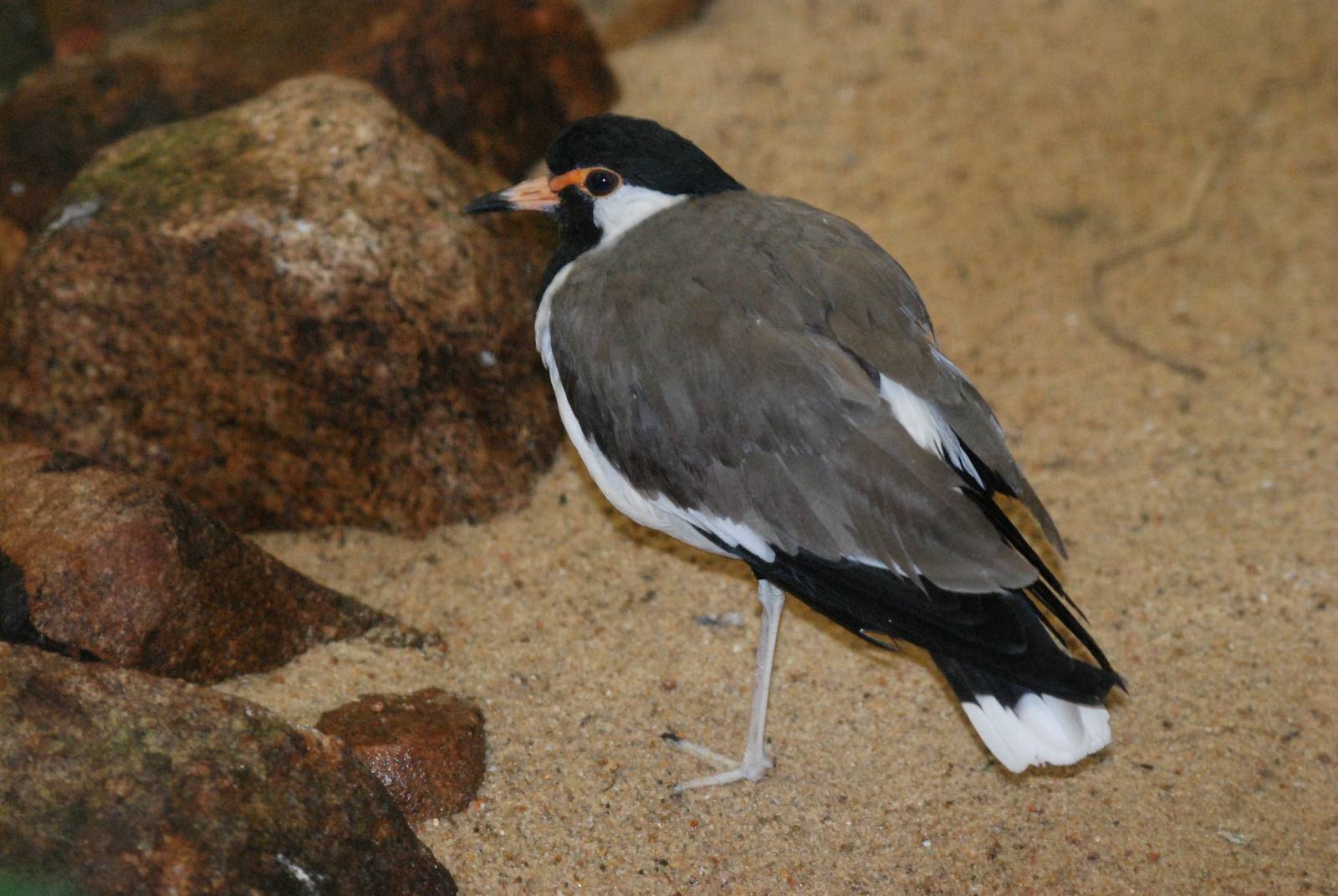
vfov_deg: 6.8
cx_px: 669
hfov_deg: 10.1
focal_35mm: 202
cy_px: 448
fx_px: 7535
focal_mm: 135
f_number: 5.6
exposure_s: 1/60
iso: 1600
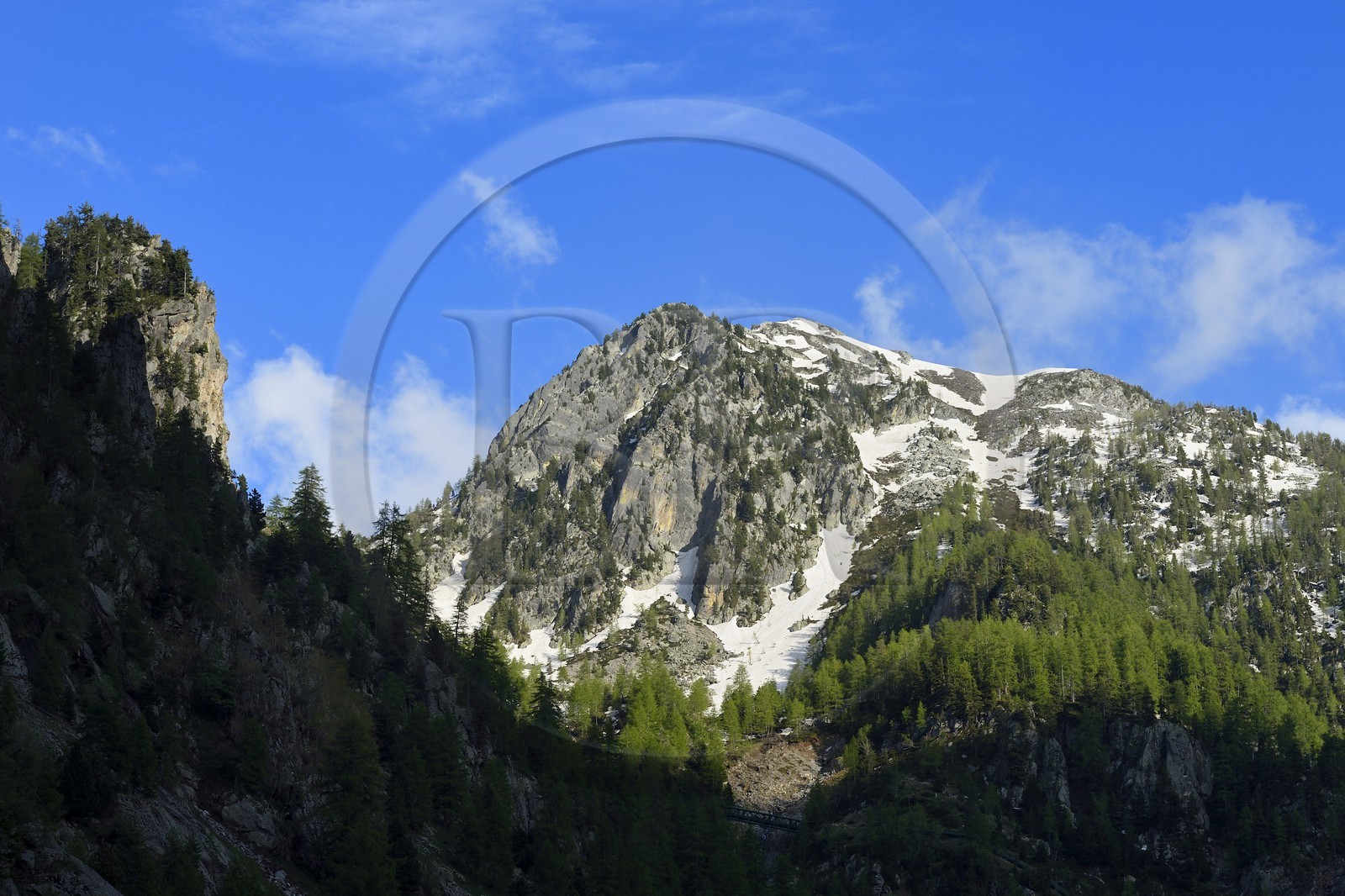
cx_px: 672
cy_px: 448
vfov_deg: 19.4
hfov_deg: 28.8
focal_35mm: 70
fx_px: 2615
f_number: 11
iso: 200
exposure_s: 1/200
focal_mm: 70
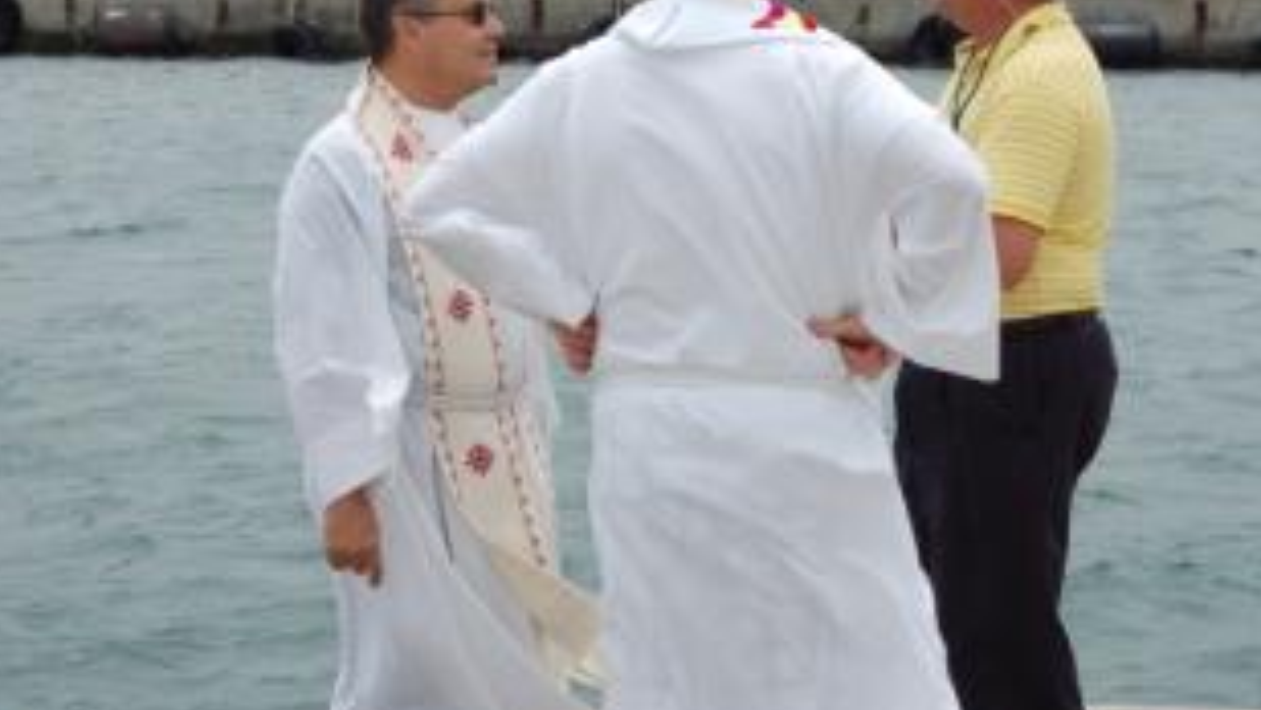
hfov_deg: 23.3
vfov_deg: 13.3
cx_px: 816
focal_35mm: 91
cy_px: 269
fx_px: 3044
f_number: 10
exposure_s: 1/400
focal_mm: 40
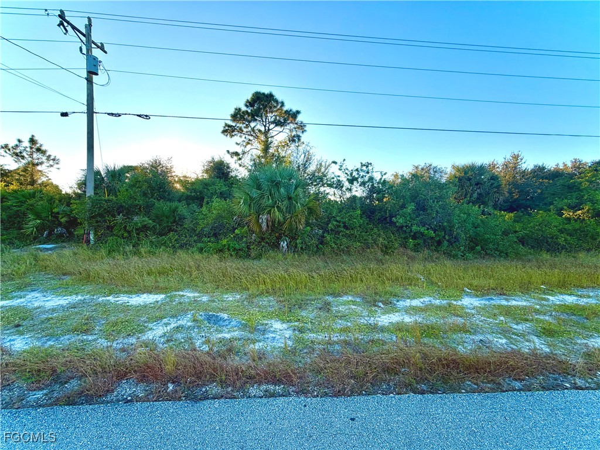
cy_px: 225
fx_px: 243
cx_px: 300
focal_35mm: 14
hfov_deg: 102.1
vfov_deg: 85.7
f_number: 2.2
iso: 40
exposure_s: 1/522
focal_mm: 2.22
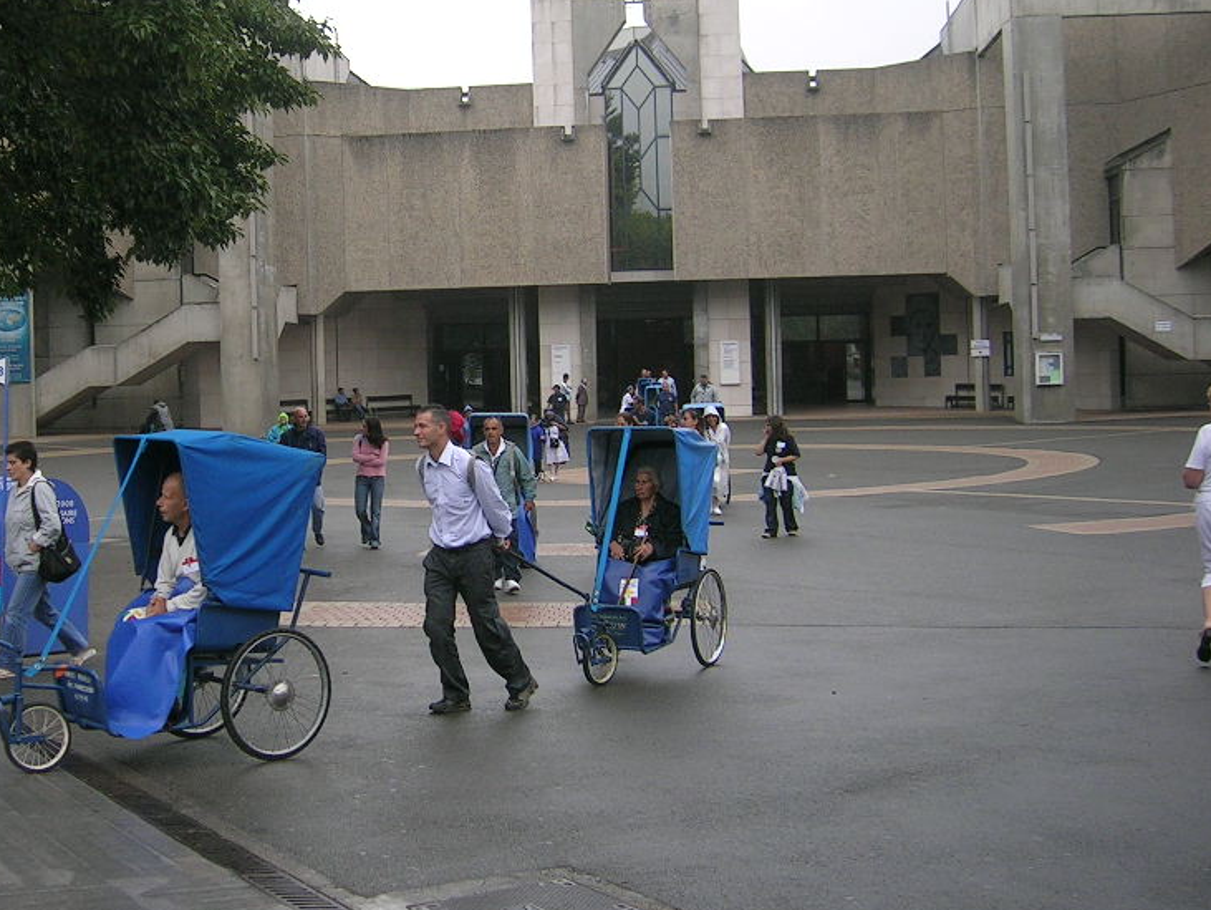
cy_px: 365
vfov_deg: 29.6
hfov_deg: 38.3
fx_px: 1715
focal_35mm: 49
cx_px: 379
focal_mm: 5.4
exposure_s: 1/136
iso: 50
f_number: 2.8
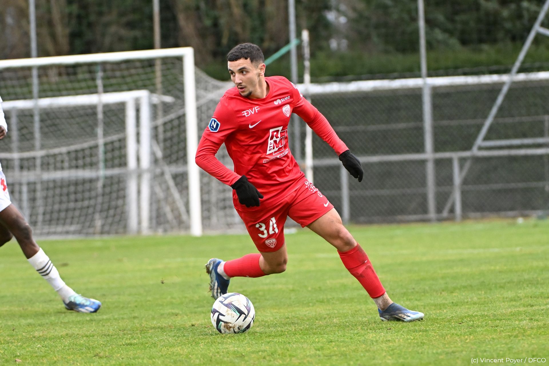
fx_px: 4574
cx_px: 274
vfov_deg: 4.6
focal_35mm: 300
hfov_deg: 6.9
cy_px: 183
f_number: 4
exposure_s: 1/640
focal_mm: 200
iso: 4000
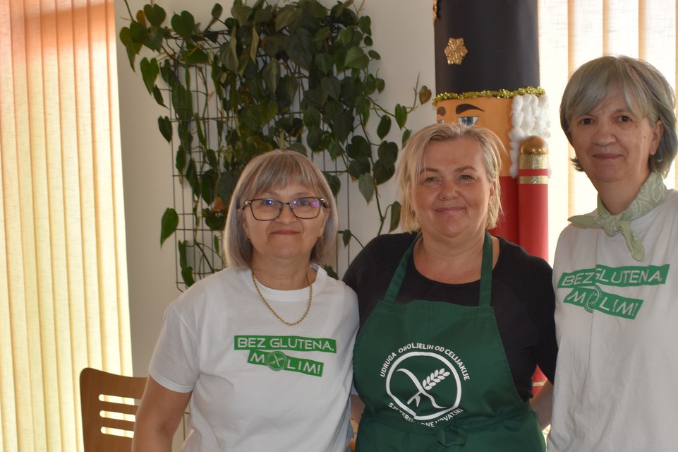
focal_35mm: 53
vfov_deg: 25.5
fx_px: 992
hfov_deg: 37.2
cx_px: 464
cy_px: 304
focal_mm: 25
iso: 200
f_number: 5.6
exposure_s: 1/30
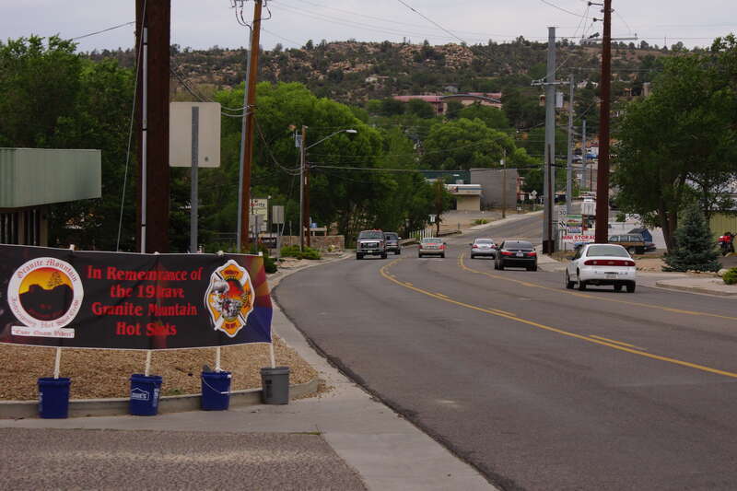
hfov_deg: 22.6
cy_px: 246
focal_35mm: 90
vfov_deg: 15.2
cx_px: 368
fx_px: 1842
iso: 400
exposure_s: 1/800
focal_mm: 60
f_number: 10
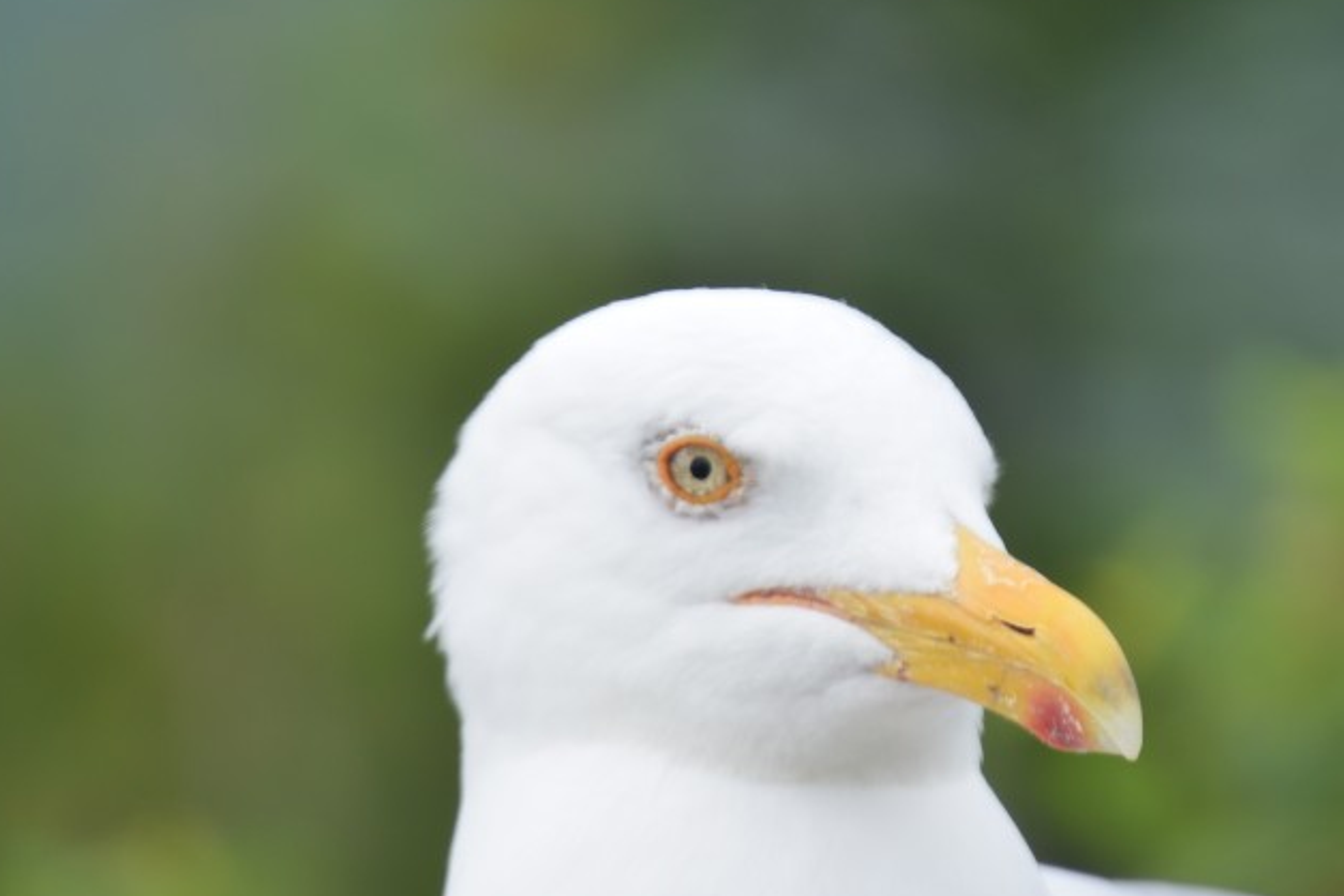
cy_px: 431
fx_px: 19300
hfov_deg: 4.0
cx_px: 787
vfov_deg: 2.7
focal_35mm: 517
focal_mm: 200
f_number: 5.6
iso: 100
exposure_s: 1/250
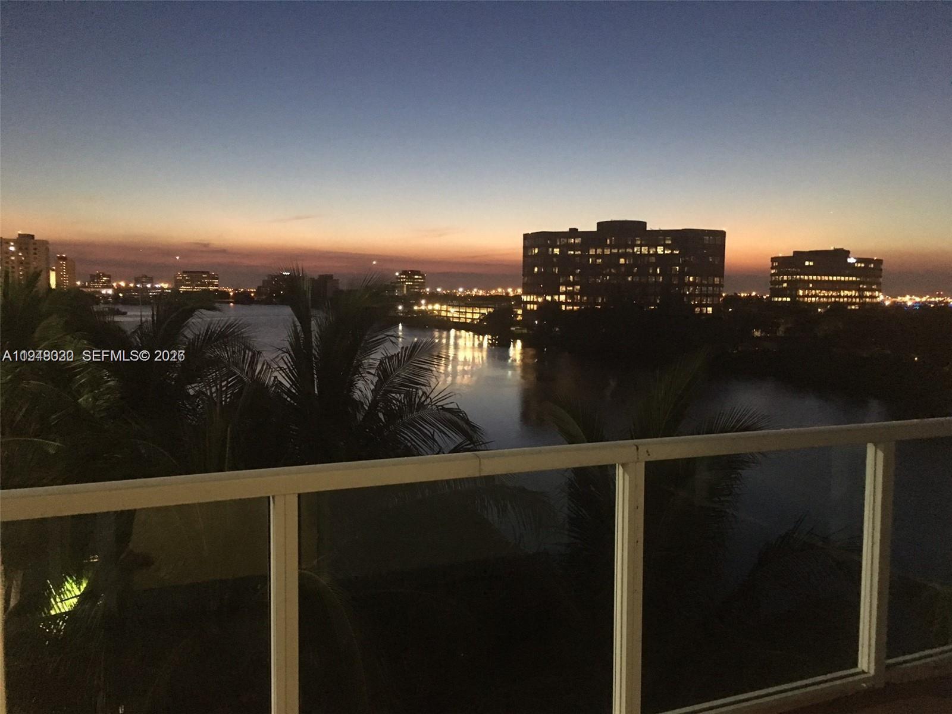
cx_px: 476
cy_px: 357
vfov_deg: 48.2
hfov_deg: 61.7
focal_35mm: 29
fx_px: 798
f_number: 2.2
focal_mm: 4.15
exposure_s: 1/15
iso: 640
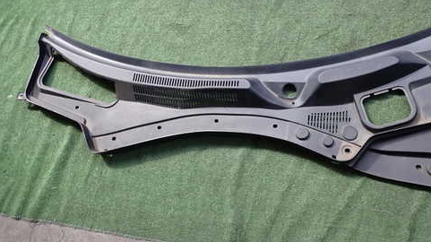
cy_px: 91
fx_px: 388
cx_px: 256
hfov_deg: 57.6
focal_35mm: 34
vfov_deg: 34.4
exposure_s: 1/160
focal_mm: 4.5
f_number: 2
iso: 100
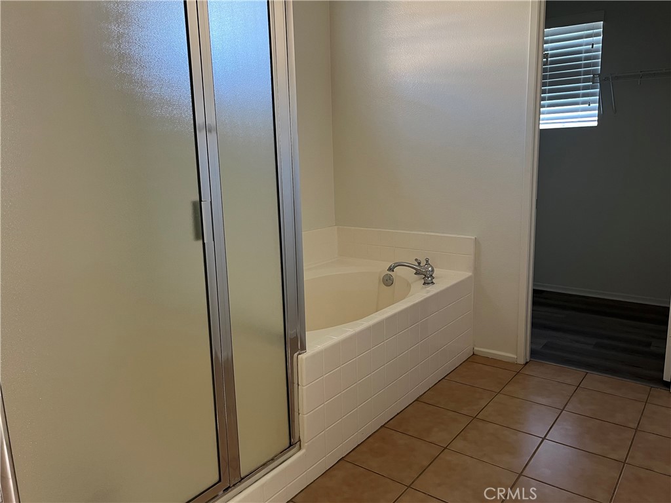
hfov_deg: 67.3
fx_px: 504
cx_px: 336
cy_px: 252
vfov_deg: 53.1
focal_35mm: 26
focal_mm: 5.1
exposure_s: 1/60
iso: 160
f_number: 1.6
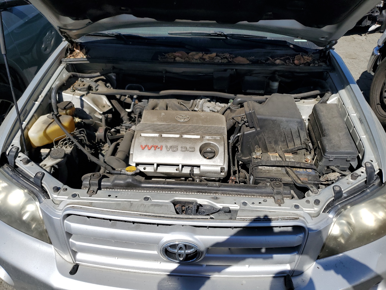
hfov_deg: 67.3
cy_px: 145
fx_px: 290
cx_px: 193
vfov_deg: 53.1
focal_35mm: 26
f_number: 1.5
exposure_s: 1/5000
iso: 50
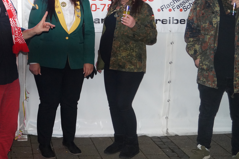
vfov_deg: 19.7
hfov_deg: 28.1
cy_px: 55
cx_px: 23
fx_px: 458
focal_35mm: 69
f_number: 4
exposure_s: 1/60
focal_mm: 22
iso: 800
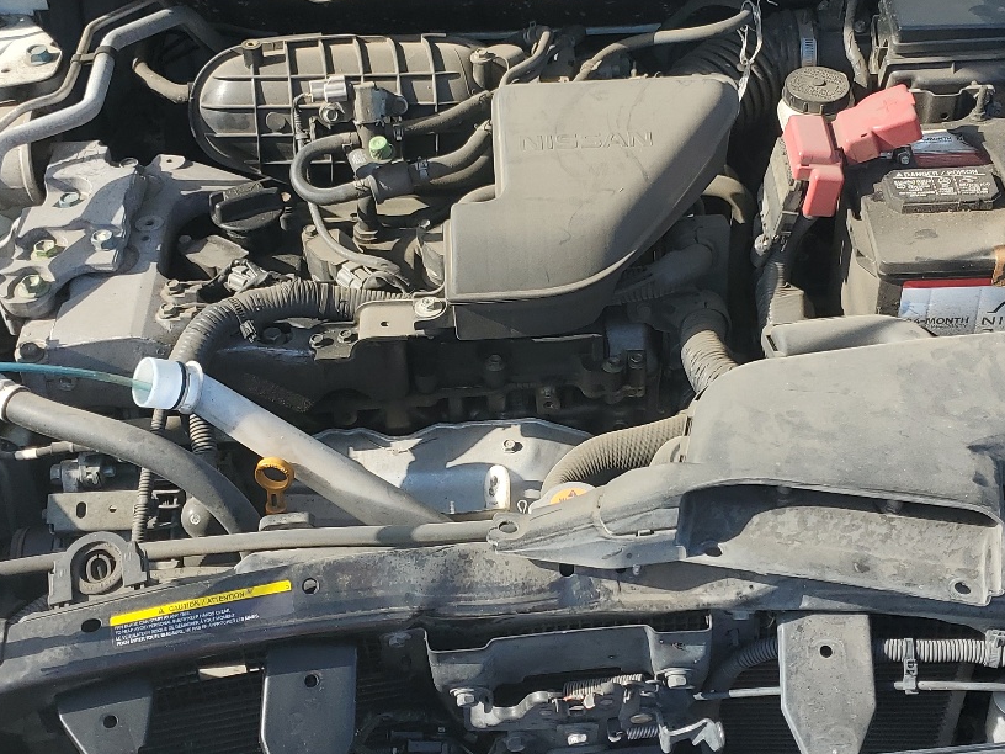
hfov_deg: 37.5
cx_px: 543
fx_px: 1481
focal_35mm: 51
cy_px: 313
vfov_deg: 28.5
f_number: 1.5
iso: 50
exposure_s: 1/1111
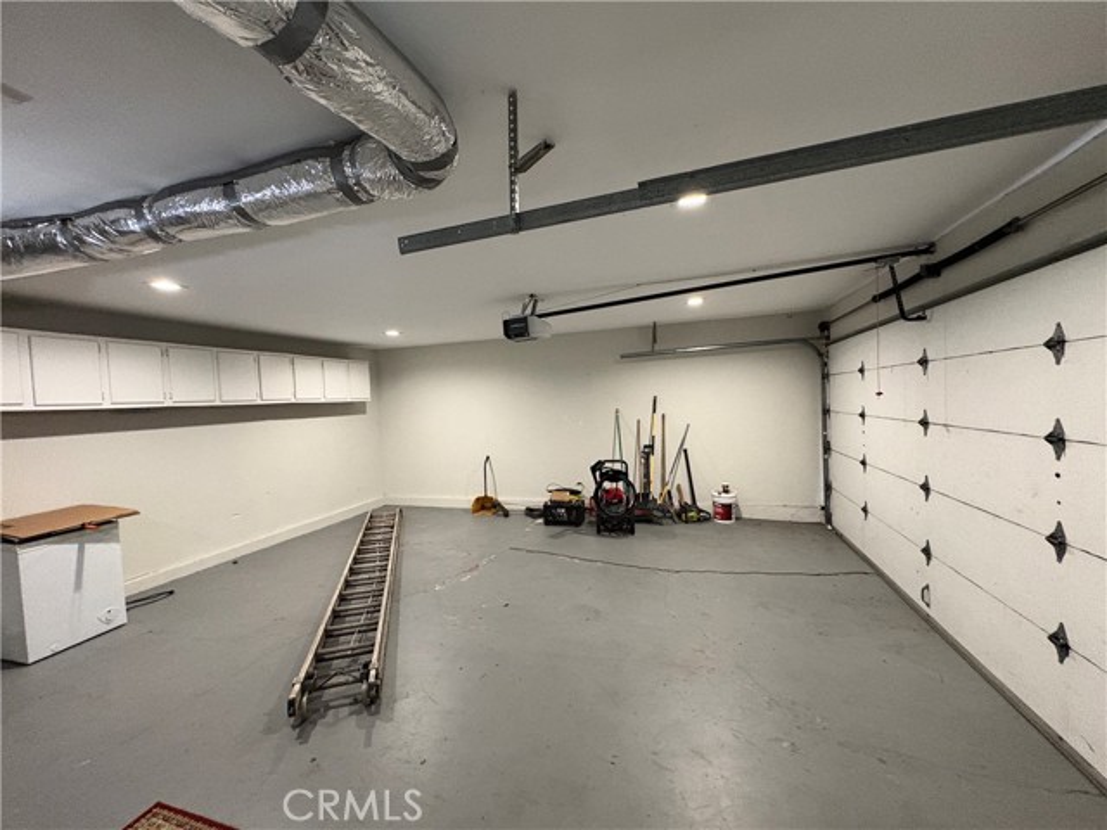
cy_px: 415
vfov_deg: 85.7
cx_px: 554
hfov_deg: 102.1
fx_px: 448
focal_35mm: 14
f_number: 2.2
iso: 640
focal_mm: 2.22
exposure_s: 1/60
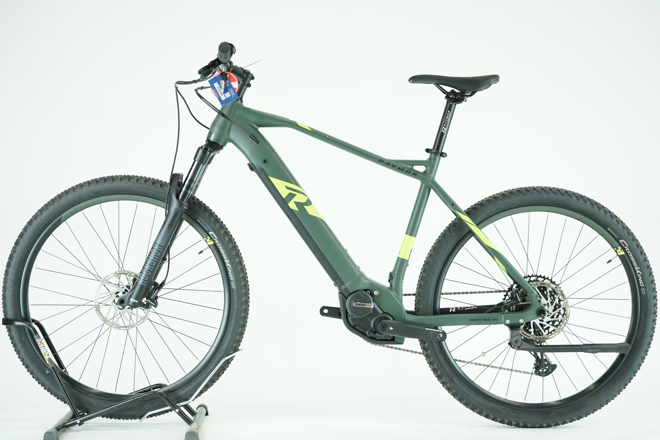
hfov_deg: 37.5
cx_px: 330
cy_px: 220
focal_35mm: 53
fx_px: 972
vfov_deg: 25.5
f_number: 5
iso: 2000
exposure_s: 1/200
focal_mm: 53
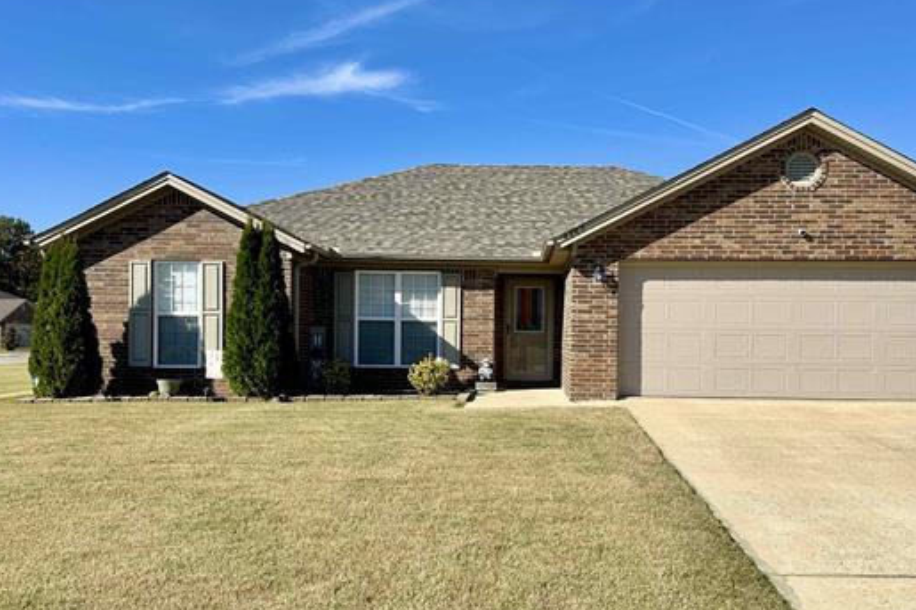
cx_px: 521
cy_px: 346
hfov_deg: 60.1
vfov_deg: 42.2
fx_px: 788
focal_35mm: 31
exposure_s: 1/5848
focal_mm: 6.86
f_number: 1.78
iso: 80
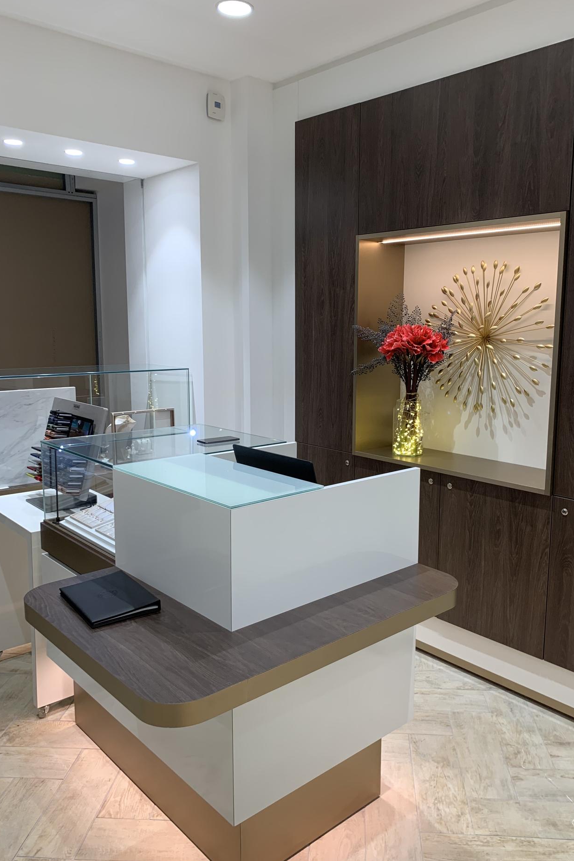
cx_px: 325
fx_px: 670
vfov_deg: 65.5
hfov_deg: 46.3
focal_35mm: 28
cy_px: 427
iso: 50
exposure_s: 1/100
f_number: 1.8
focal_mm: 4.25
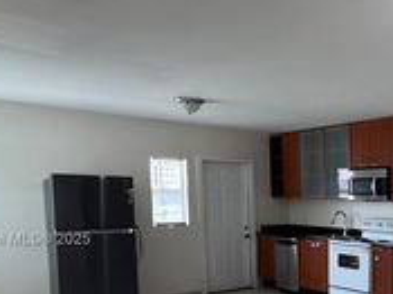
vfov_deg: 33.9
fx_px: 465
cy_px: 240
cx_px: 436
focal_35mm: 41
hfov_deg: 37.9
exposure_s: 1/120
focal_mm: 2.22
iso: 200
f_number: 2.2
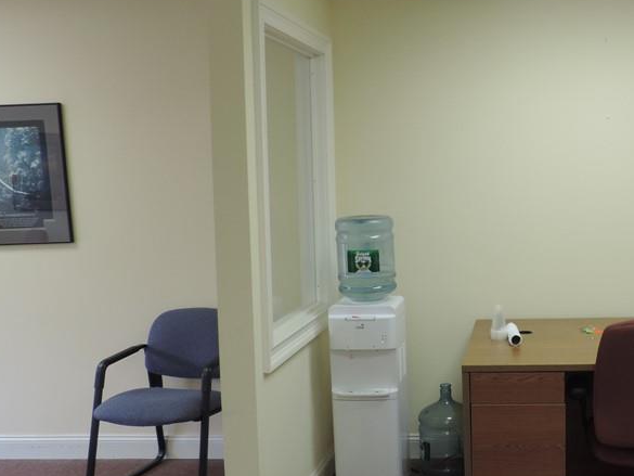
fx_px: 769
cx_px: 526
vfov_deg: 34.4
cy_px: 244
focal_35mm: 42
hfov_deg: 42.4
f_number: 3
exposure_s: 1/30
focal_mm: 4.3
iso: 200
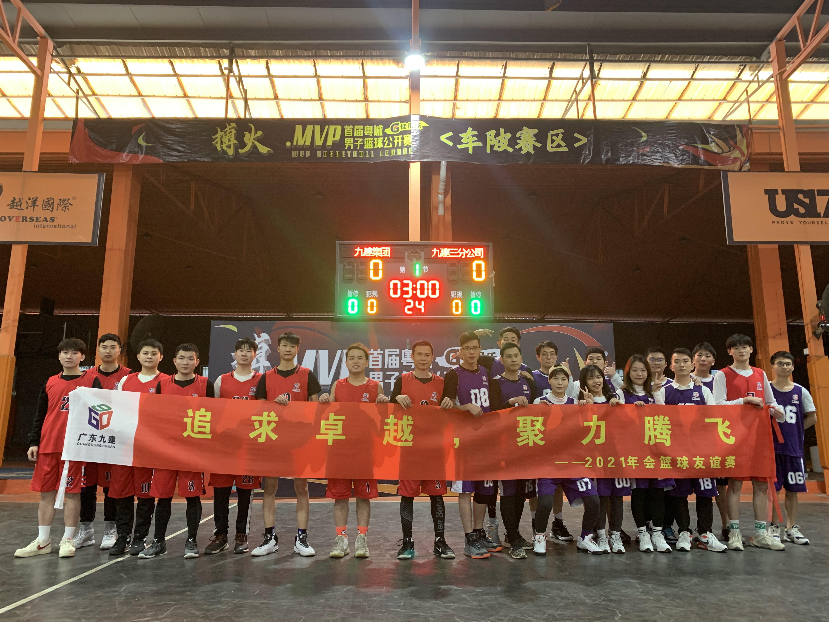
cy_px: 311
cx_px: 414
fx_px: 623
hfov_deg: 67.3
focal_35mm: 26
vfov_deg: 53.1
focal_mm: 4.25
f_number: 1.8
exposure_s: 1/50
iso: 200
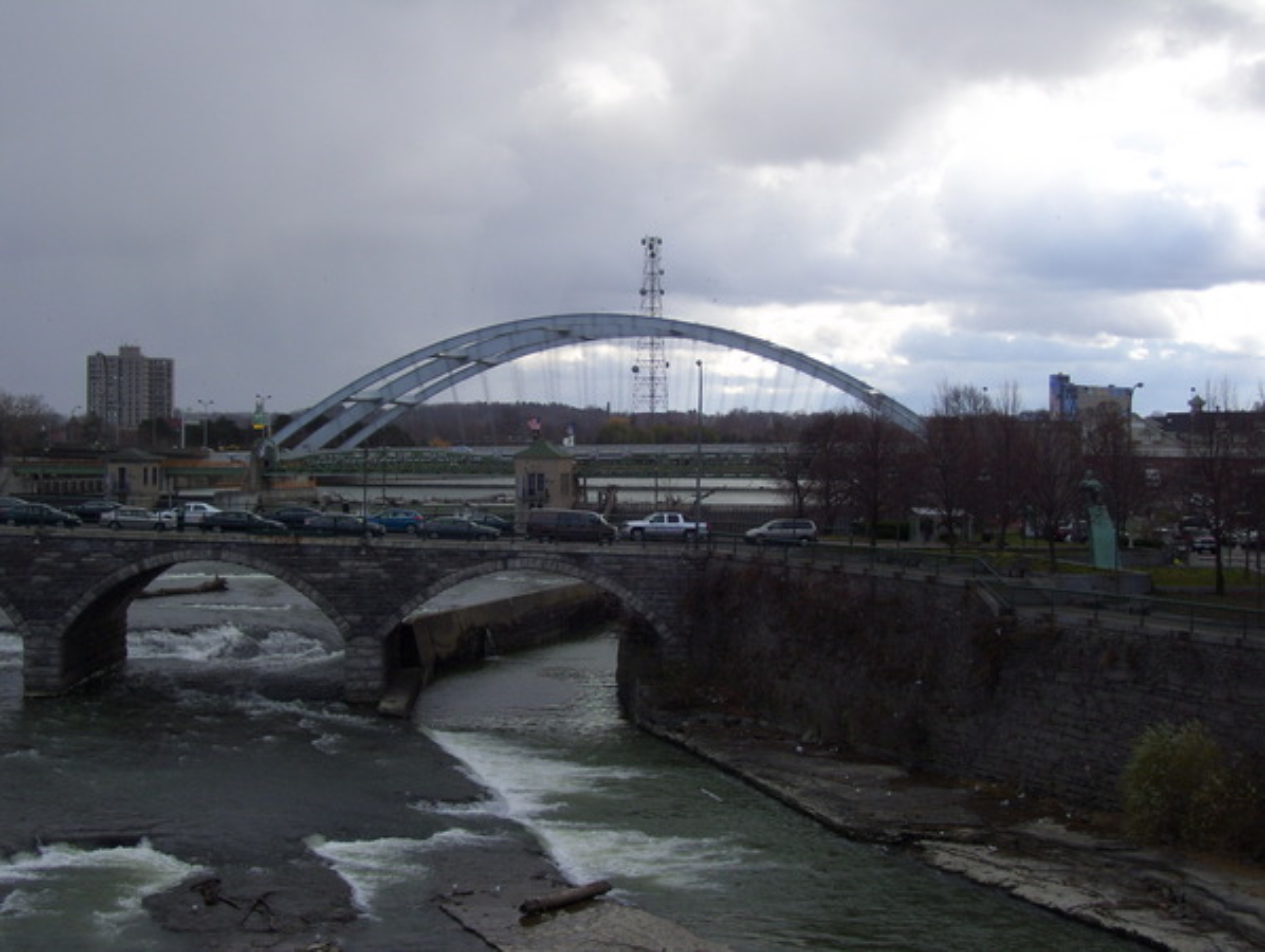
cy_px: 476
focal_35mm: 56
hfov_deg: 34.3
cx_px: 632
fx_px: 2049
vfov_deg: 26.2
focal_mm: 9.4
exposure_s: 1/500
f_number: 3.4
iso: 80
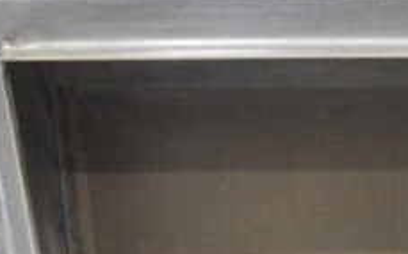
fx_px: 1367
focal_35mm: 123
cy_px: 730
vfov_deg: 8.9
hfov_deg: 16.6
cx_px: 408
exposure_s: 1/30
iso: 3200
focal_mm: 18
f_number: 3.5
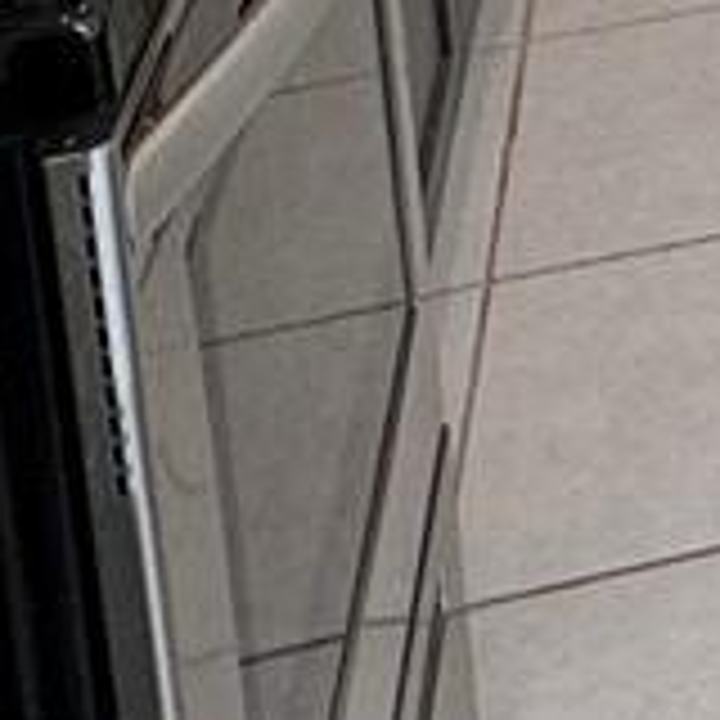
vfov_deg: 11.4
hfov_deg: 11.5
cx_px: 1750
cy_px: -1053
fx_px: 2918
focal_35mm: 124
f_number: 2.2
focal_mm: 2.22
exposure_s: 1/120
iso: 80
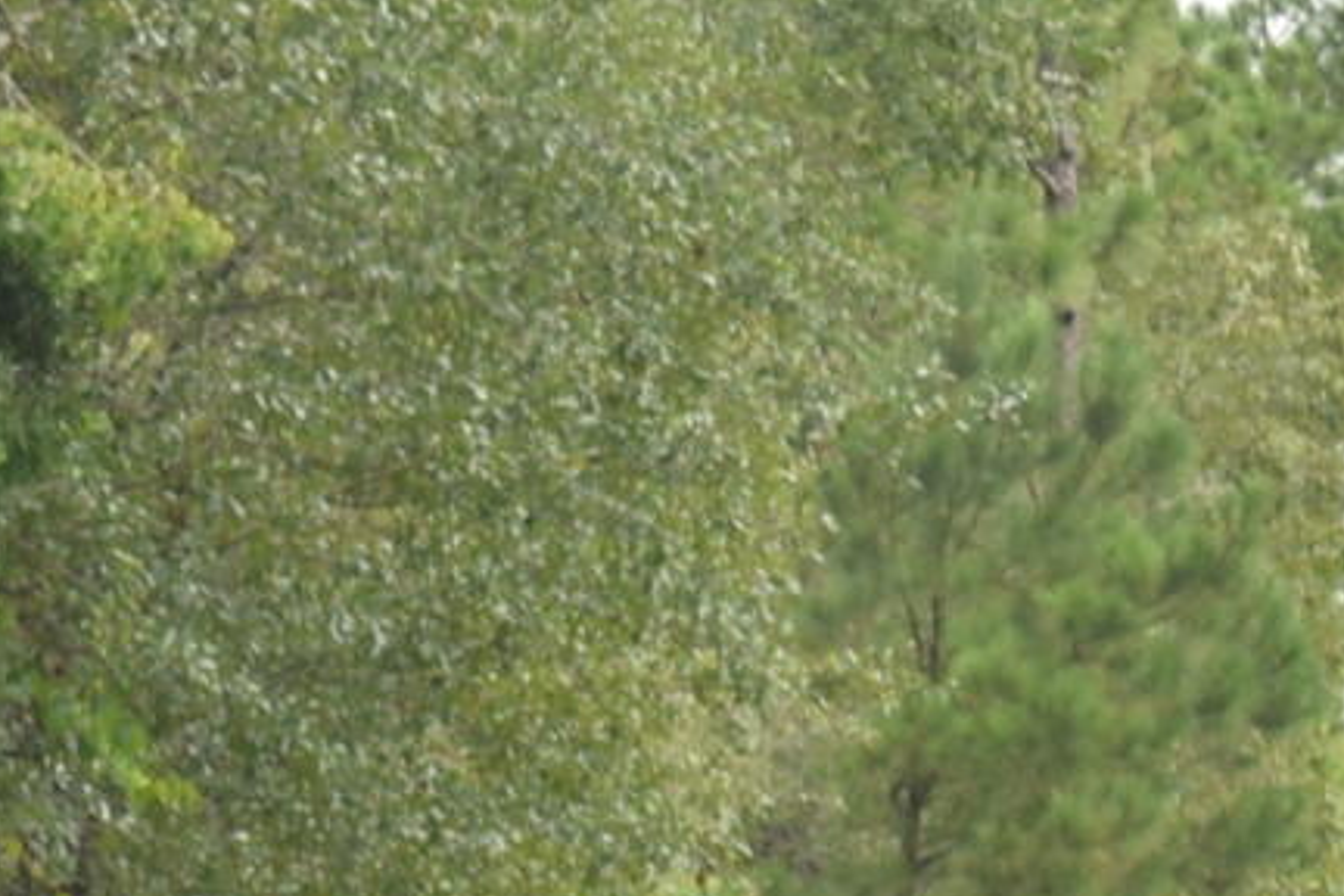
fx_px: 21408
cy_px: 1913
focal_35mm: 573
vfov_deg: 2.4
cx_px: 1960
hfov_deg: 3.6
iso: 100
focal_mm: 55
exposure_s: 1/80
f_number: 6.3
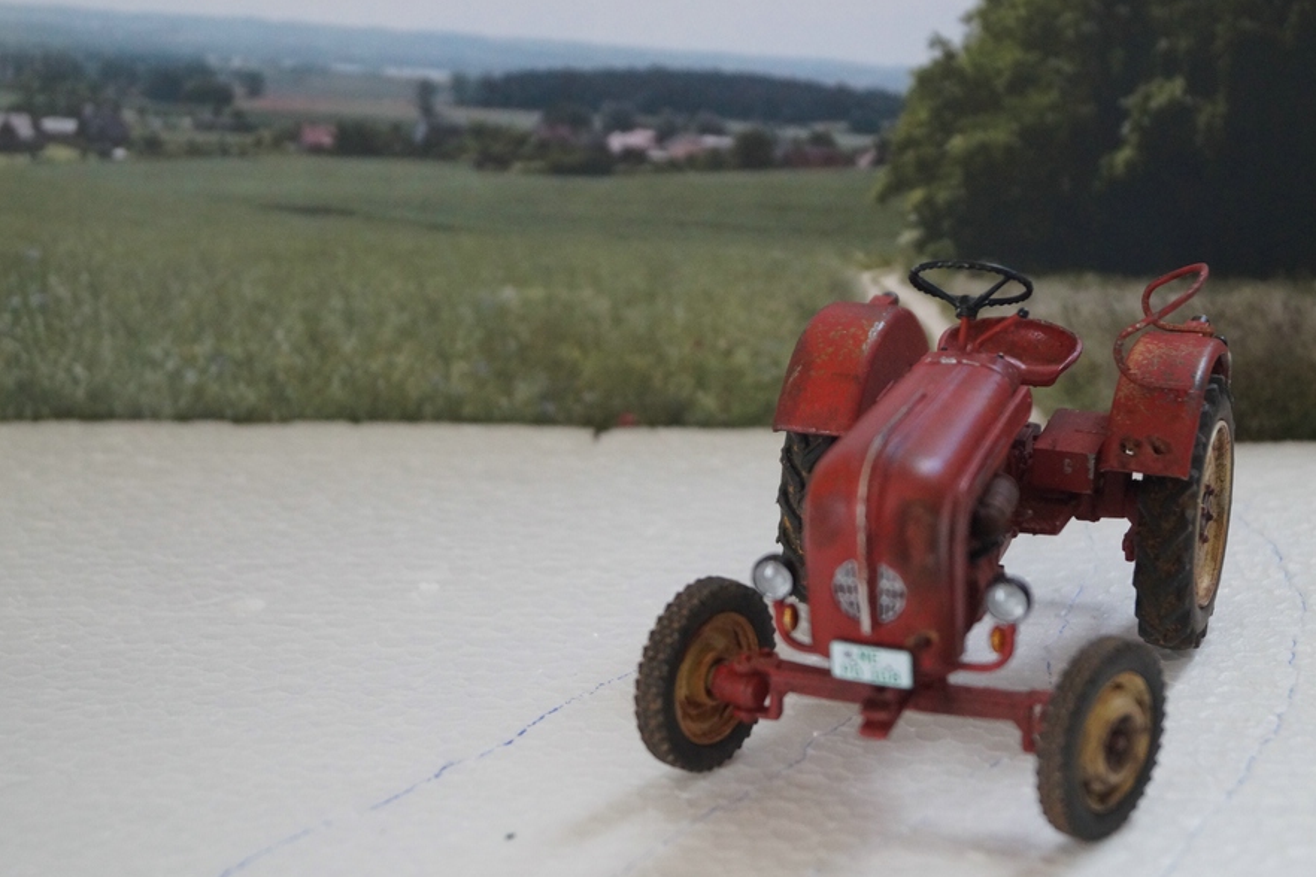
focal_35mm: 85
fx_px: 3107
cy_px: 470
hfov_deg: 23.9
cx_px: 692
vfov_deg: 16.1
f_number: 5.6
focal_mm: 50
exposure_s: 1/160
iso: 1600
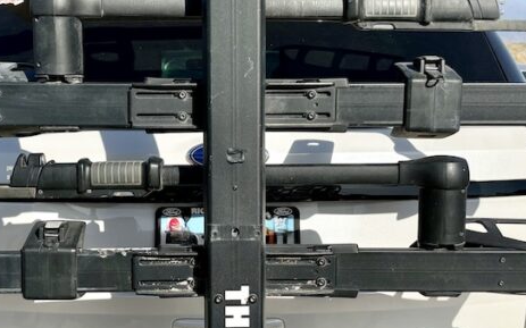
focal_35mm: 61
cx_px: 225
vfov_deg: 21.3
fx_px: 874
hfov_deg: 33.4
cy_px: 162
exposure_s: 1/3106
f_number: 1.6
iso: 50
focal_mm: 5.96
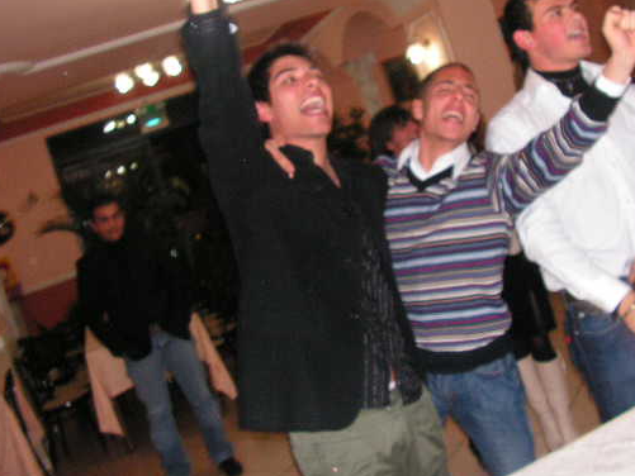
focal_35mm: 46
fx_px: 844
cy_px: 178
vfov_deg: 31.4
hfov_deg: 41.2
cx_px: 351
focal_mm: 6
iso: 200
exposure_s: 1/40
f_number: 3.2
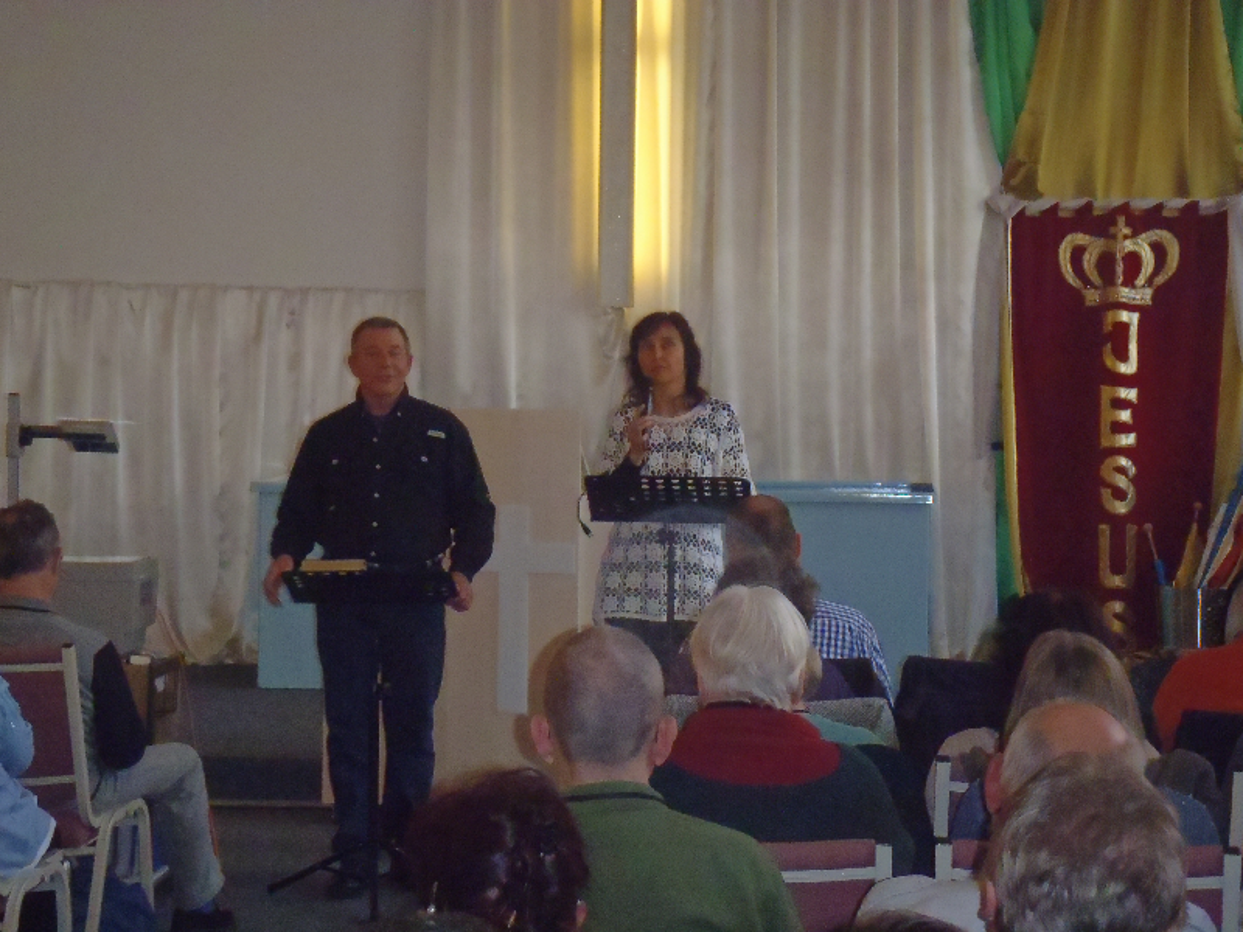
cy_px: 466
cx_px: 622
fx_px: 3232
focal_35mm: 90
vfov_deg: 16.4
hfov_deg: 21.8
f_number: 4.6
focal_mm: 16.1
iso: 800
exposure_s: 1/80
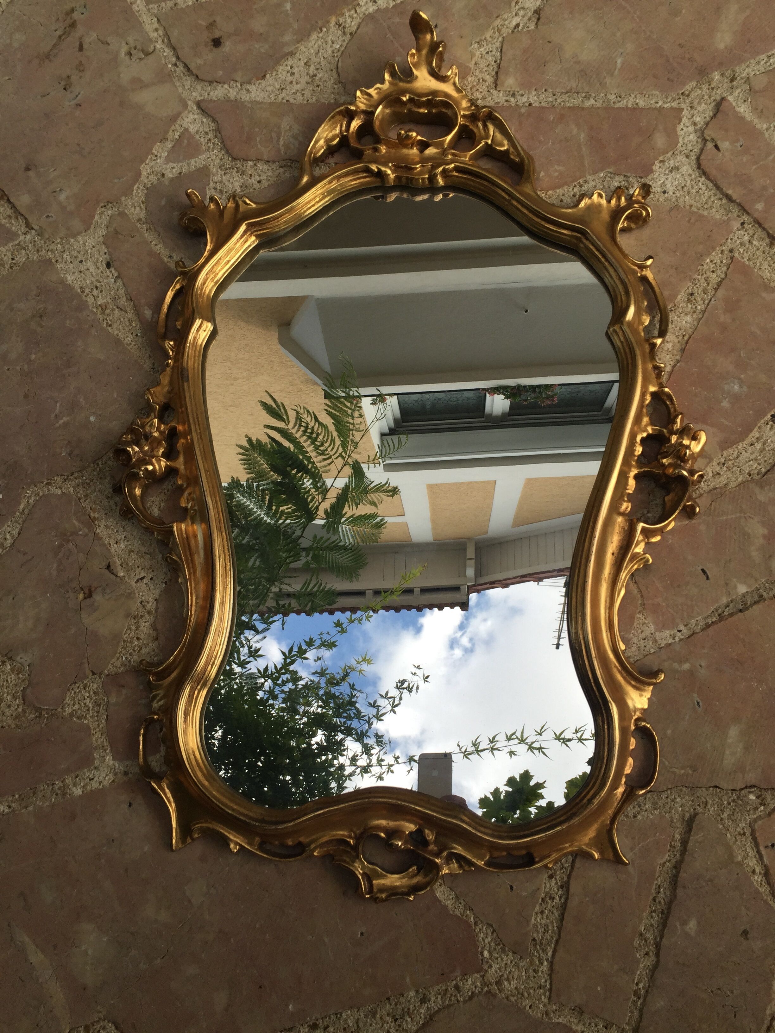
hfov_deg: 48.2
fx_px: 866
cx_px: 388
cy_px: 516
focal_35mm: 29
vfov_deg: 61.7
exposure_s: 1/920
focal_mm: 4.15
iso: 32
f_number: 2.2
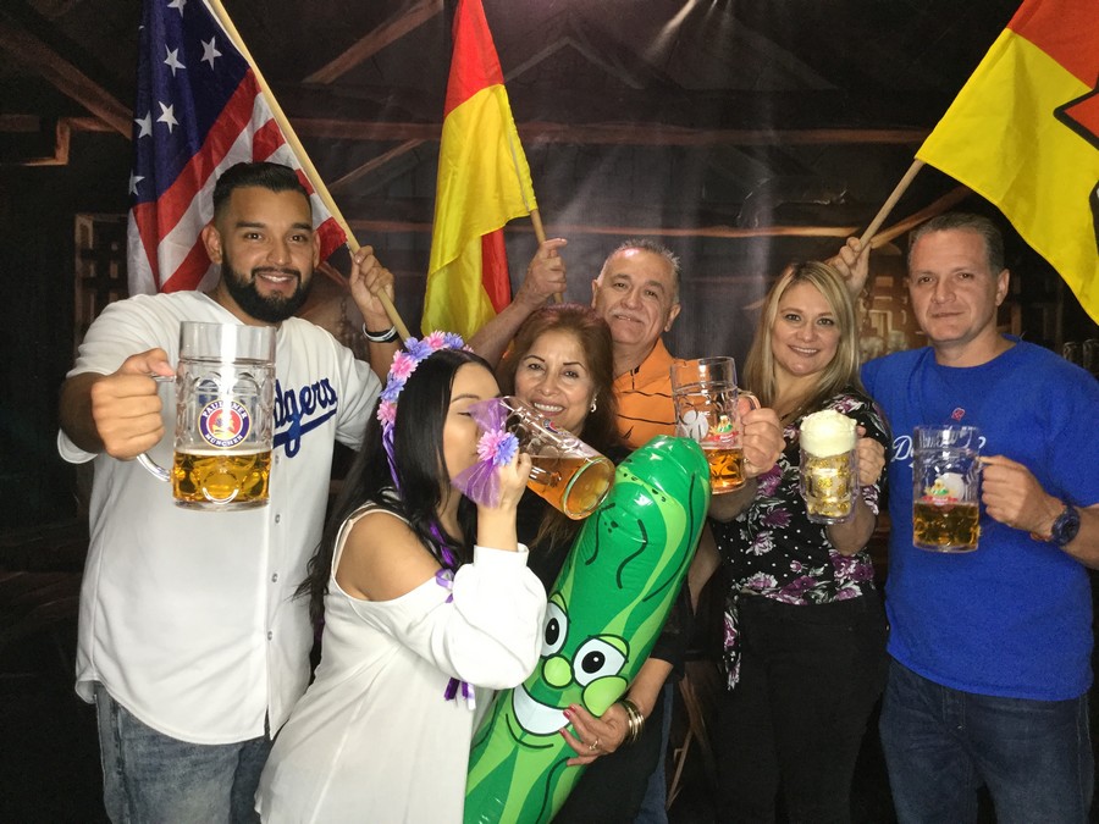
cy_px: 412
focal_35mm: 31
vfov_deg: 45.4
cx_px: 550
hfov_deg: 58.4
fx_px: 984
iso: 80
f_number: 2.4
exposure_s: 1/30
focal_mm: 3.3
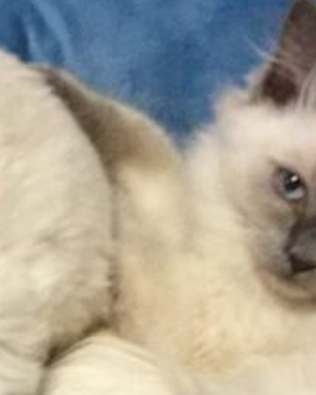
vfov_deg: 12.9
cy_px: 352
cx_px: -115
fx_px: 1731
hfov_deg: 10.2
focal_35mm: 148
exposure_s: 1/30
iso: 250
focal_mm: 3.3
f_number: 2.4
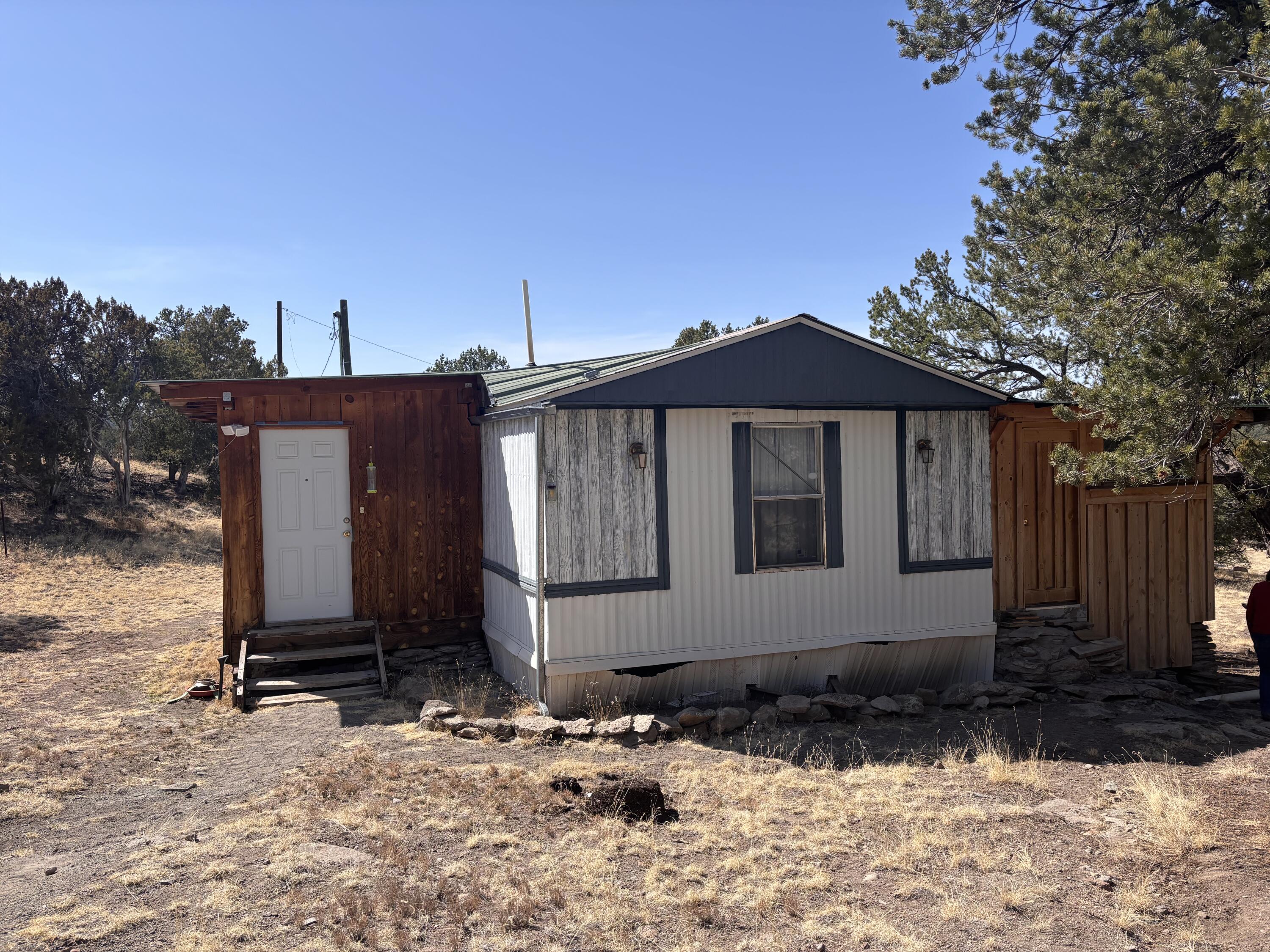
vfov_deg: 53.1
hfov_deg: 67.3
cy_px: 476
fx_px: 954
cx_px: 635
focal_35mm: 26
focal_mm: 5.96
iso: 50
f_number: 1.6
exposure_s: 1/3021
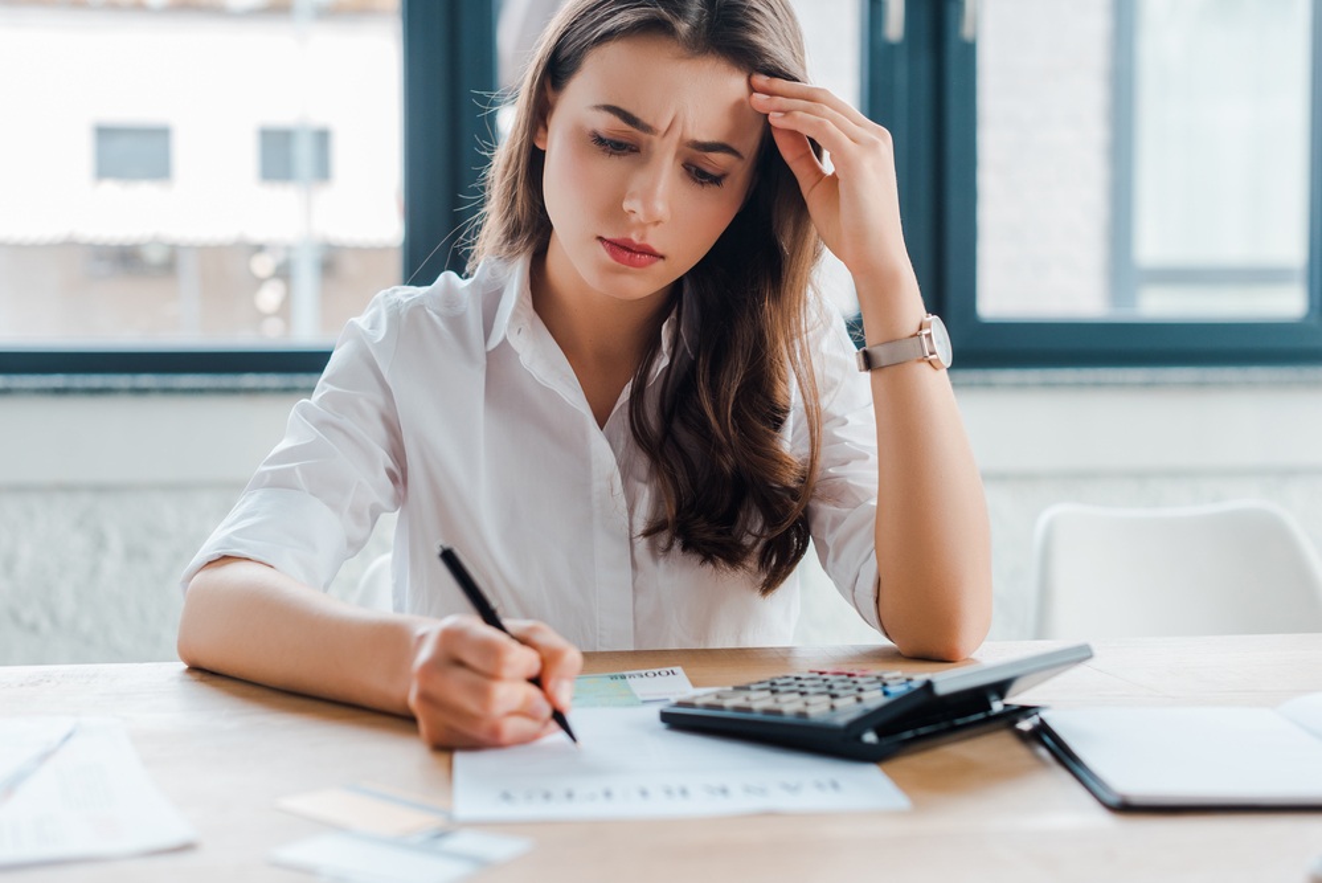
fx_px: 1837
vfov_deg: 27.0
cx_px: 661
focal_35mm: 50
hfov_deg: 39.6
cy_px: 442
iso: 320
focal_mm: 50
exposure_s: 1/160
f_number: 3.5
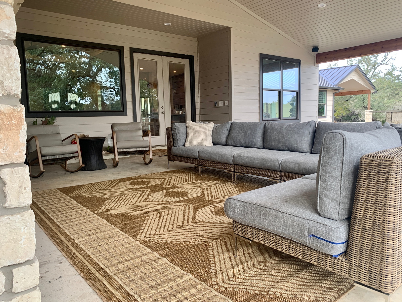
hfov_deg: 67.3
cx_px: 201
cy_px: 151
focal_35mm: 26
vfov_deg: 53.1
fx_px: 302
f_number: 1.8
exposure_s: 1/121
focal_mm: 4.25
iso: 50
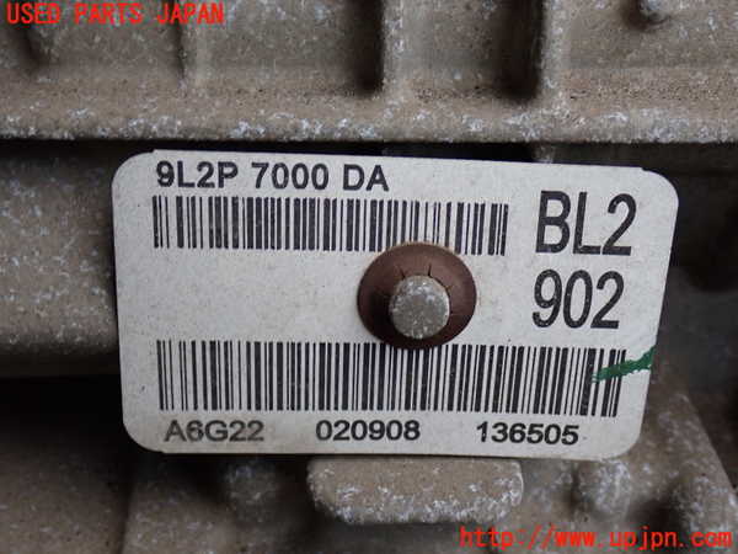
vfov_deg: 29.1
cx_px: 369
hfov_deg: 38.2
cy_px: 277
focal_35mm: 50
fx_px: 1066
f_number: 3.2
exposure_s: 1/50
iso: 500
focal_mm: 9.01
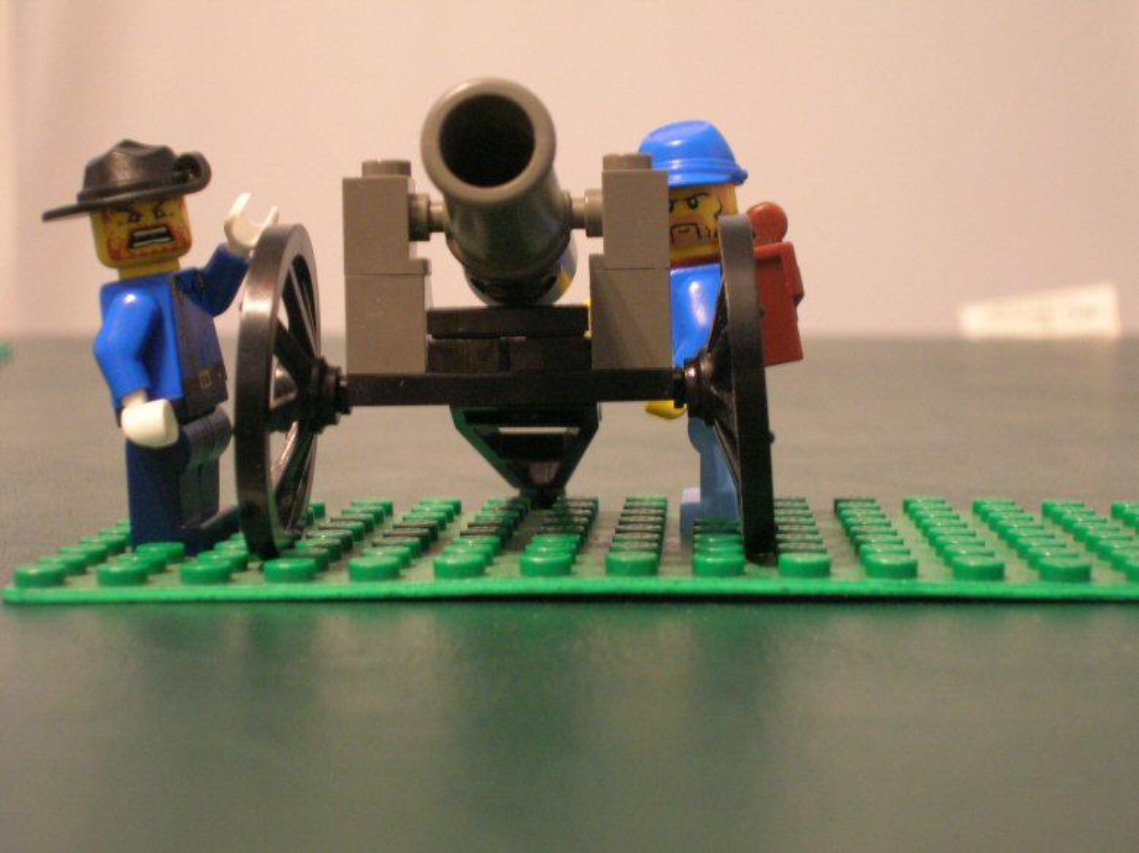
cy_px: 426
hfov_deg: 26.3
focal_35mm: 74
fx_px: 2434
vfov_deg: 19.9
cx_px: 570
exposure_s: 1/1.9
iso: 200
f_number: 4
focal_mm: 12.3
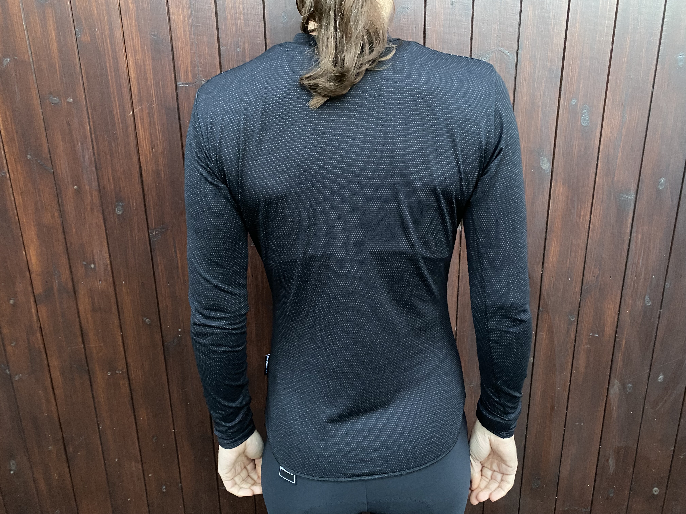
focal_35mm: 26
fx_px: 515
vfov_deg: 53.1
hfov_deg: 67.3
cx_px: 343
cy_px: 257
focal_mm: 4.25
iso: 1000
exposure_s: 1/28
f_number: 1.8
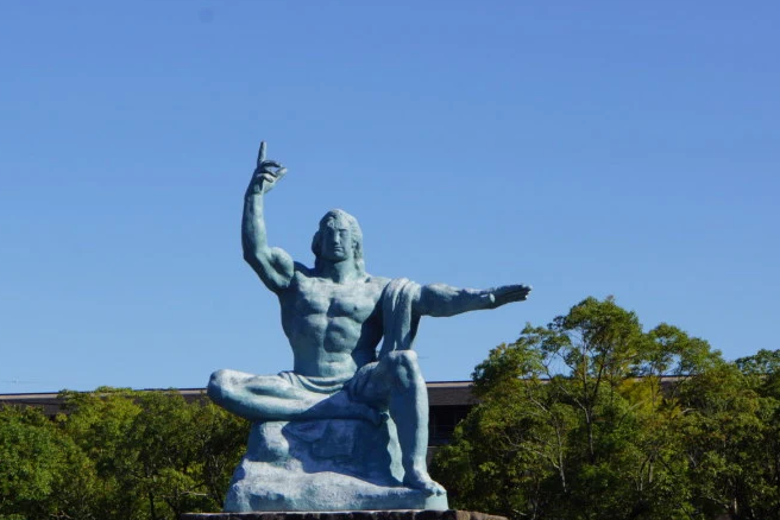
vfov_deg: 10.3
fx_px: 2883
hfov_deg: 15.4
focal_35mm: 133
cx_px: 308
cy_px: 315
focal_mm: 65
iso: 100
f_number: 11
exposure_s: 1/125
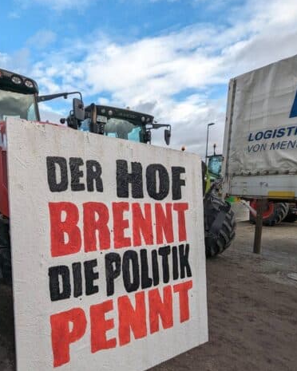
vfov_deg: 76.5
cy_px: 227
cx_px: 103
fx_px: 231
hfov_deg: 64.1
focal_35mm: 21
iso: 45
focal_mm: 1.95
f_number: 2.2
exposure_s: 1/641
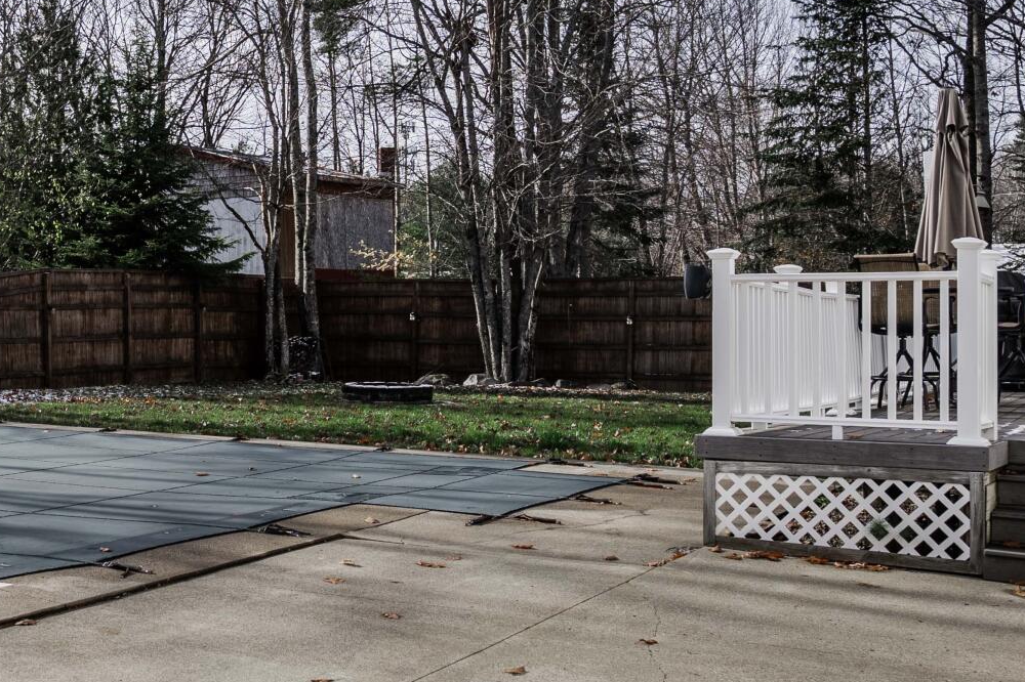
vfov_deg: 26.4
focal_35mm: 51
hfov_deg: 36.8
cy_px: 287
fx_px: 1452
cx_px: 130
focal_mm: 17
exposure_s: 1/3200
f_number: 5
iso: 100
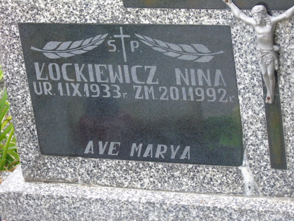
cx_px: 147
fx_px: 1376
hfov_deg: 12.2
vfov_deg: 9.2
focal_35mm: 162
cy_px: 110
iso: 400
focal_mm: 29
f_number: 4.9
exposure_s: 1/80
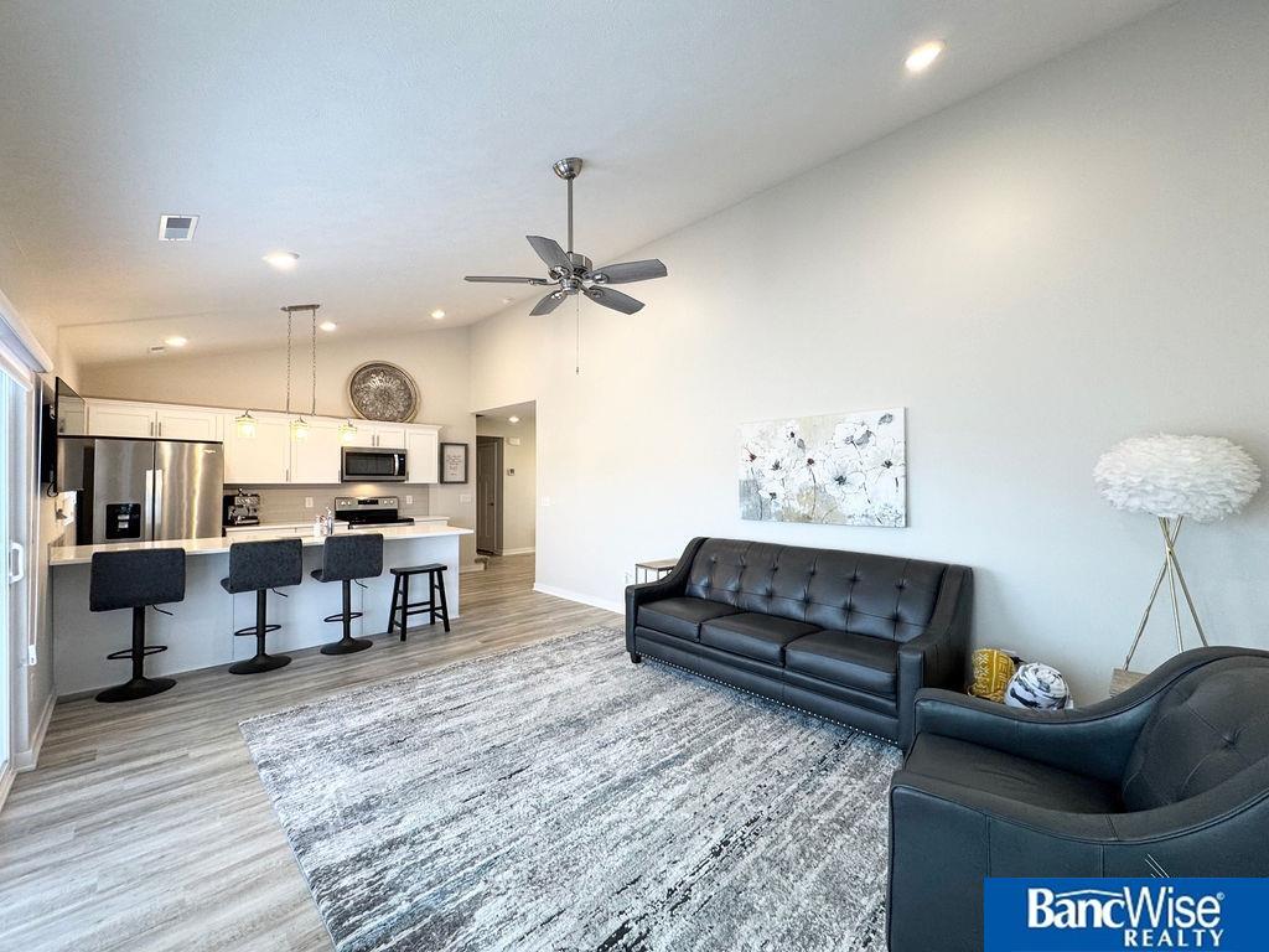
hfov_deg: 102.1
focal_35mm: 14
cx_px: 634
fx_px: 513
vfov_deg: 85.7
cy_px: 476
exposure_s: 1/120
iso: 125
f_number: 2.2
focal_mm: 2.22
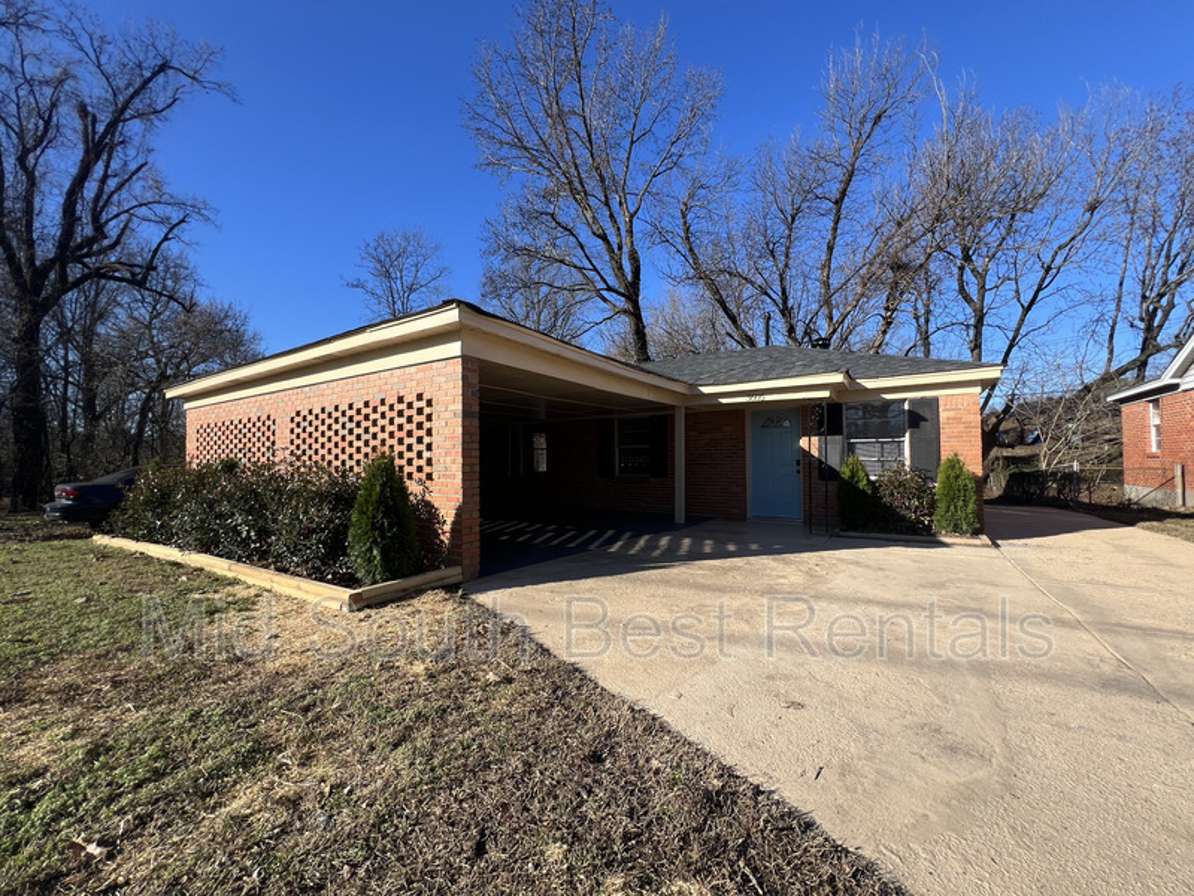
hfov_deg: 106.2
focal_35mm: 13
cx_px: 597
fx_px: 448
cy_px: 448
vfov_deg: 89.9
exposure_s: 1/779
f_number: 1.8
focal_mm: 1.57
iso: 32
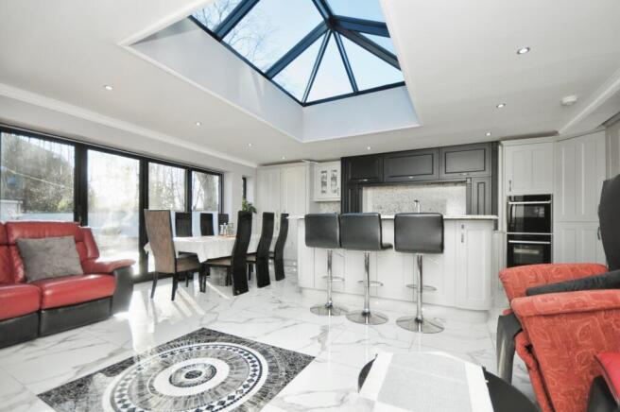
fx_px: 258
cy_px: 206
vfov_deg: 77.2
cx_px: 310
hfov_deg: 100.4
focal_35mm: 15
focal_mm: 10
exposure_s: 1/200
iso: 200
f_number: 7.1
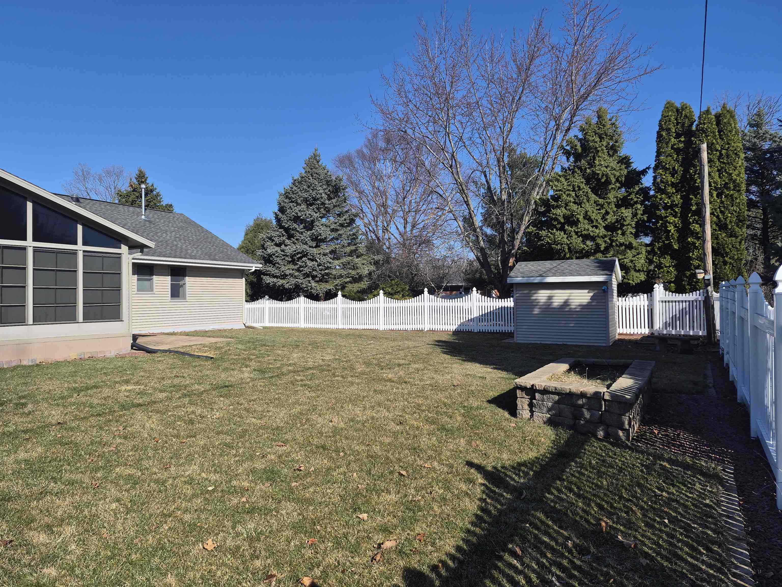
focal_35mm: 23
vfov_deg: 58.9
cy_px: 294
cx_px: 391
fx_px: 520
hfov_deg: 73.9
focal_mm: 5.4
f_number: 1.8
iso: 80
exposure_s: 1/5296
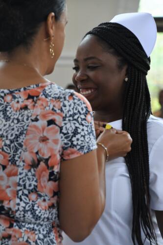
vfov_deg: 12.5
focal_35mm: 165
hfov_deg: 8.3
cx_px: 82
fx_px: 1121
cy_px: 122
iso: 1000
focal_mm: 110
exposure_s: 1/60
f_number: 8
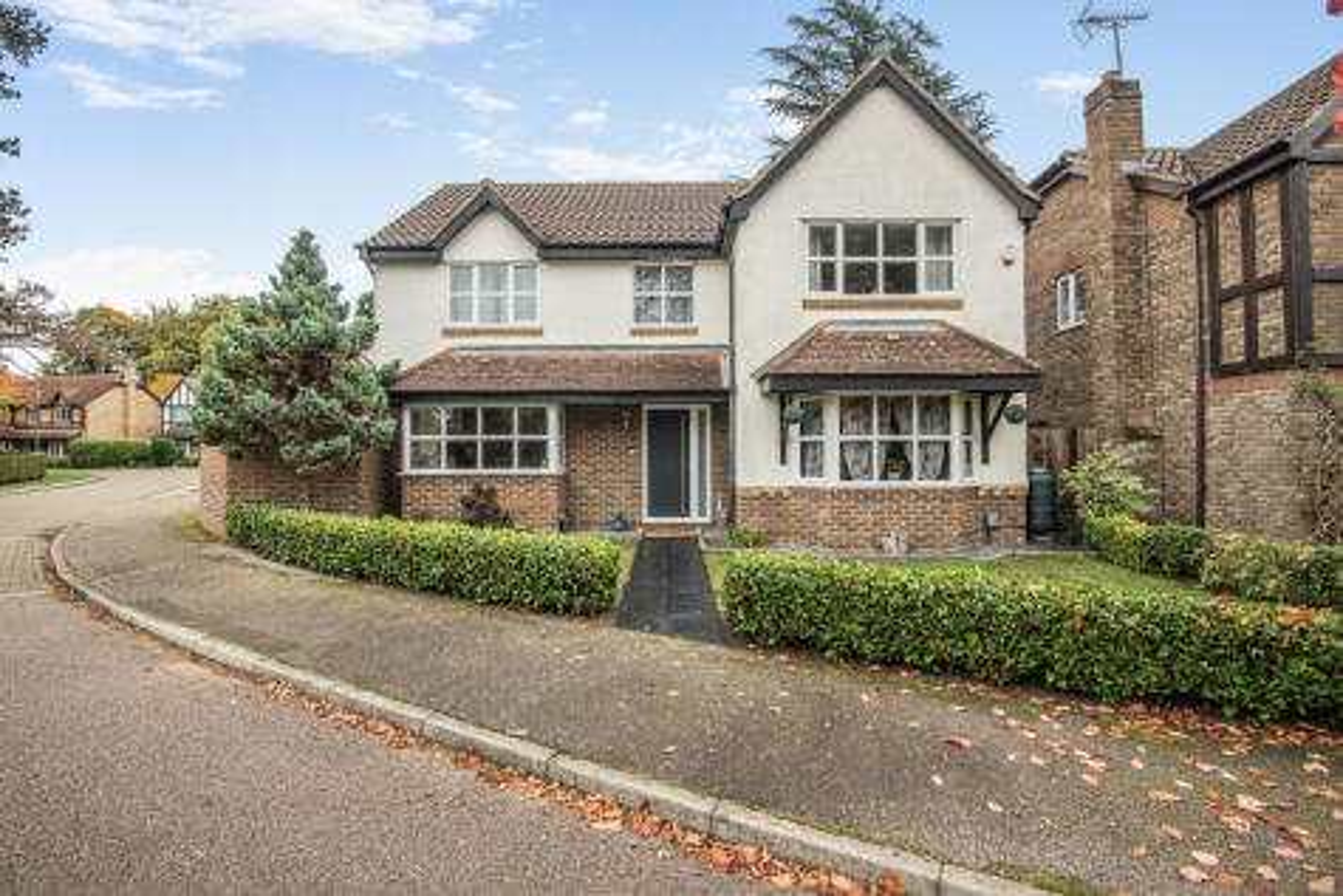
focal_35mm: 16
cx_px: 672
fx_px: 597
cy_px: 448
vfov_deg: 73.8
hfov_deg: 96.7
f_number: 9
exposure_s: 1/160
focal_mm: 16
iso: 400
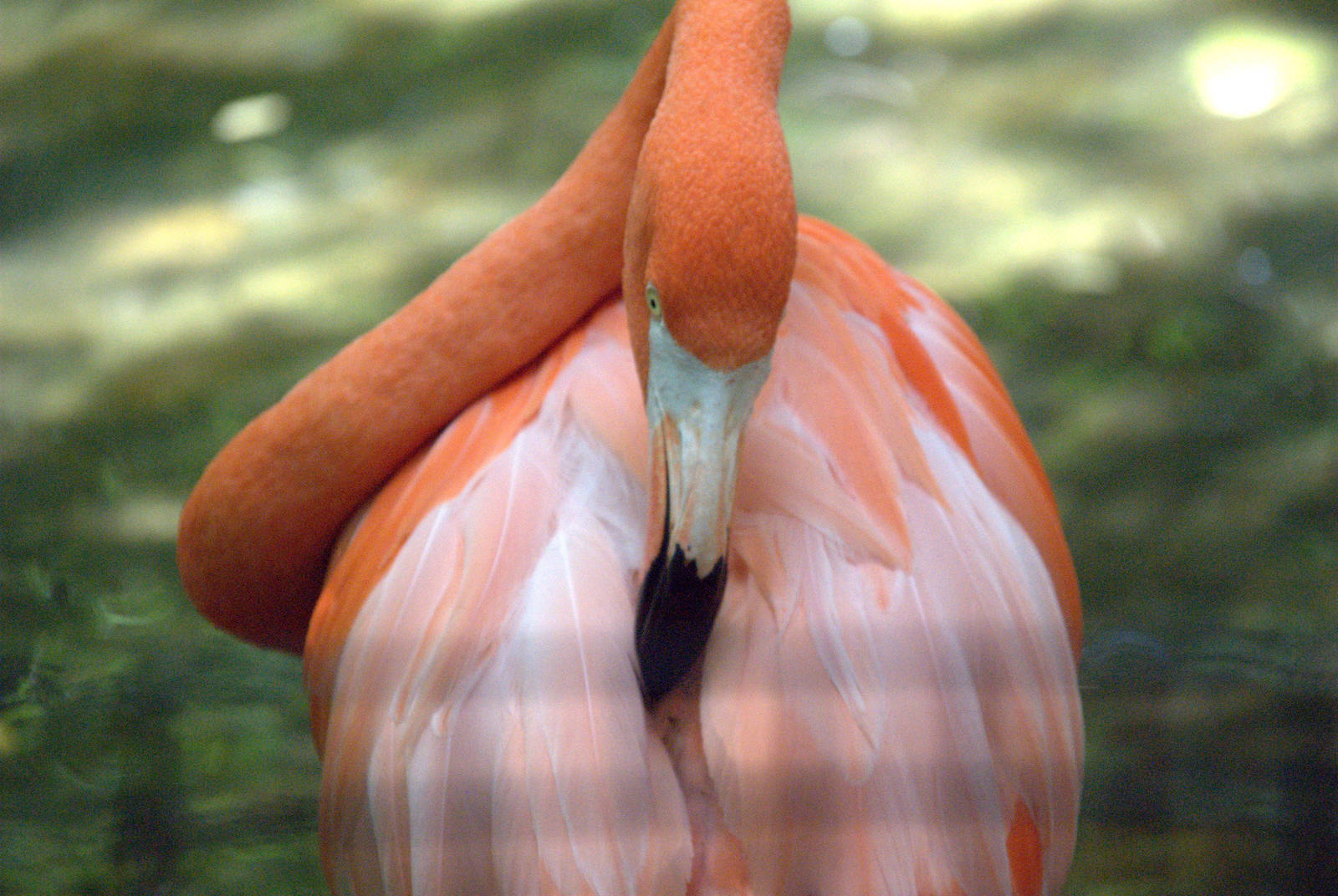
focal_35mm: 300
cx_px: 669
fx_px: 11166
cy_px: 448
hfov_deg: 6.9
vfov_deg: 4.6
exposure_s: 1/400
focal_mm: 200
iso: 1600
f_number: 6.3
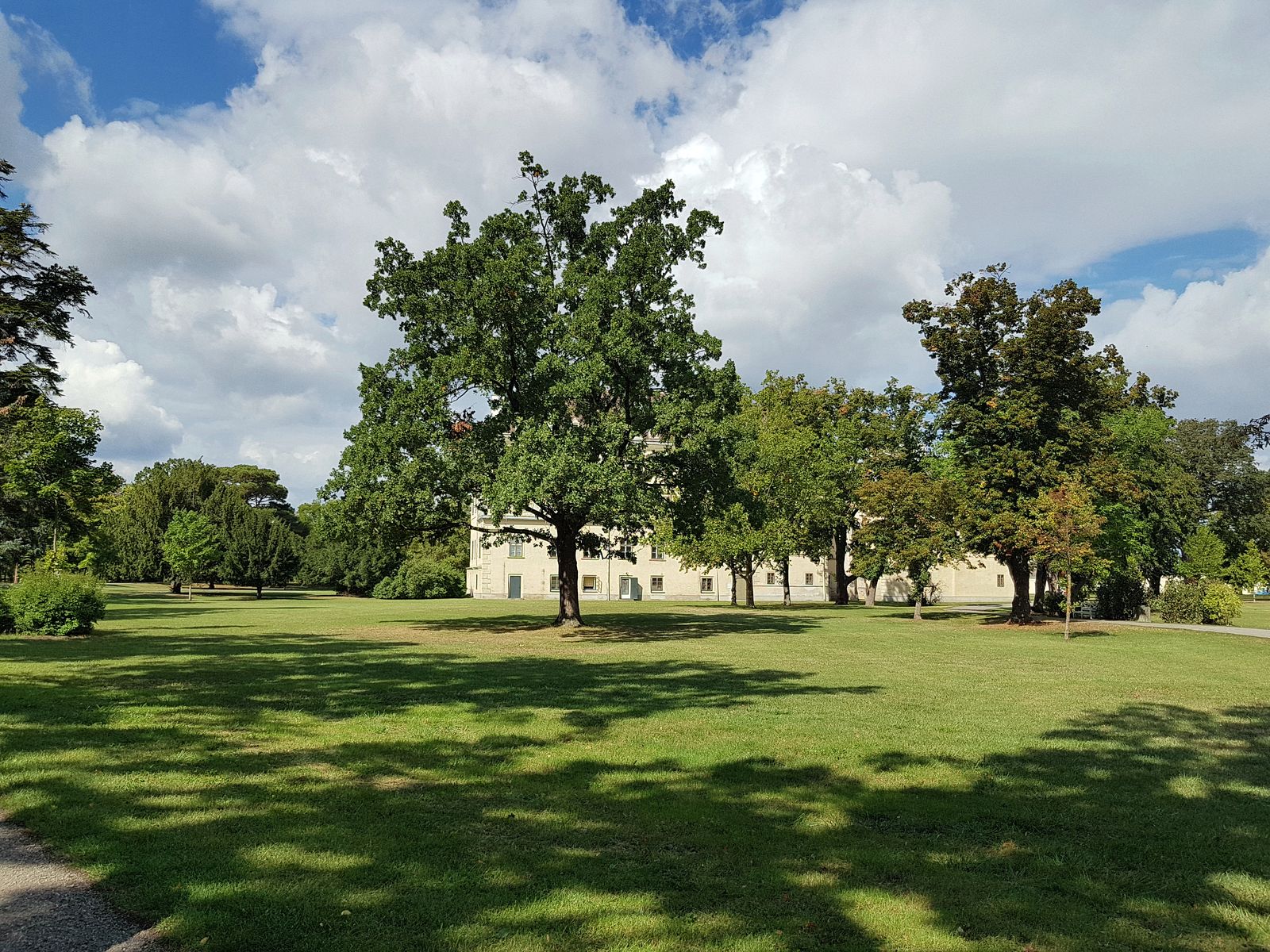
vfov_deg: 53.1
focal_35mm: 26
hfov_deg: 67.3
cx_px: 635
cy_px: 476
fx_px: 954
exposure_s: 1/3536
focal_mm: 4.2
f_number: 1.7
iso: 50
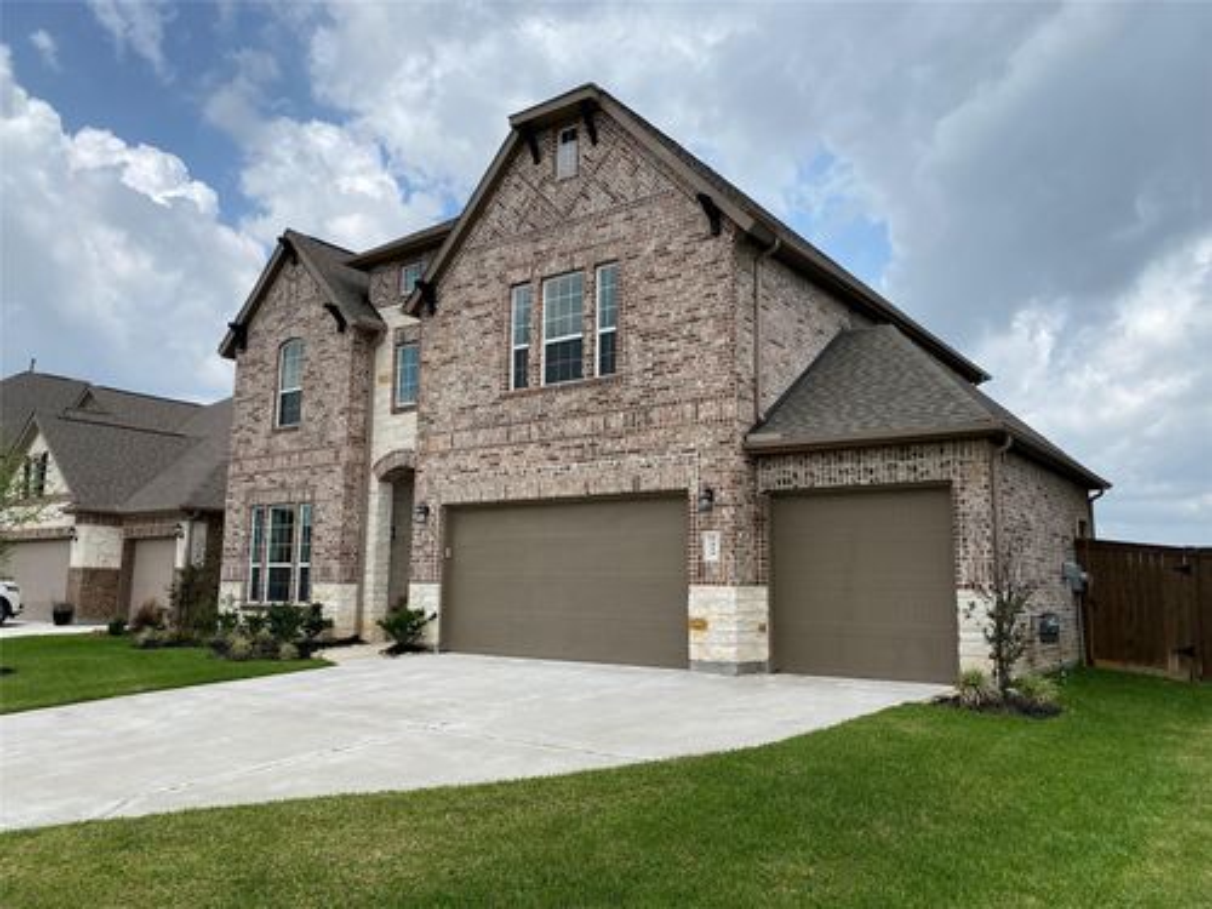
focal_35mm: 26
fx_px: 910
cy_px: 454
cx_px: 606
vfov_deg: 53.1
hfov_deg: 67.3
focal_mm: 4.25
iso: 32
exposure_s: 1/3846
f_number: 1.8
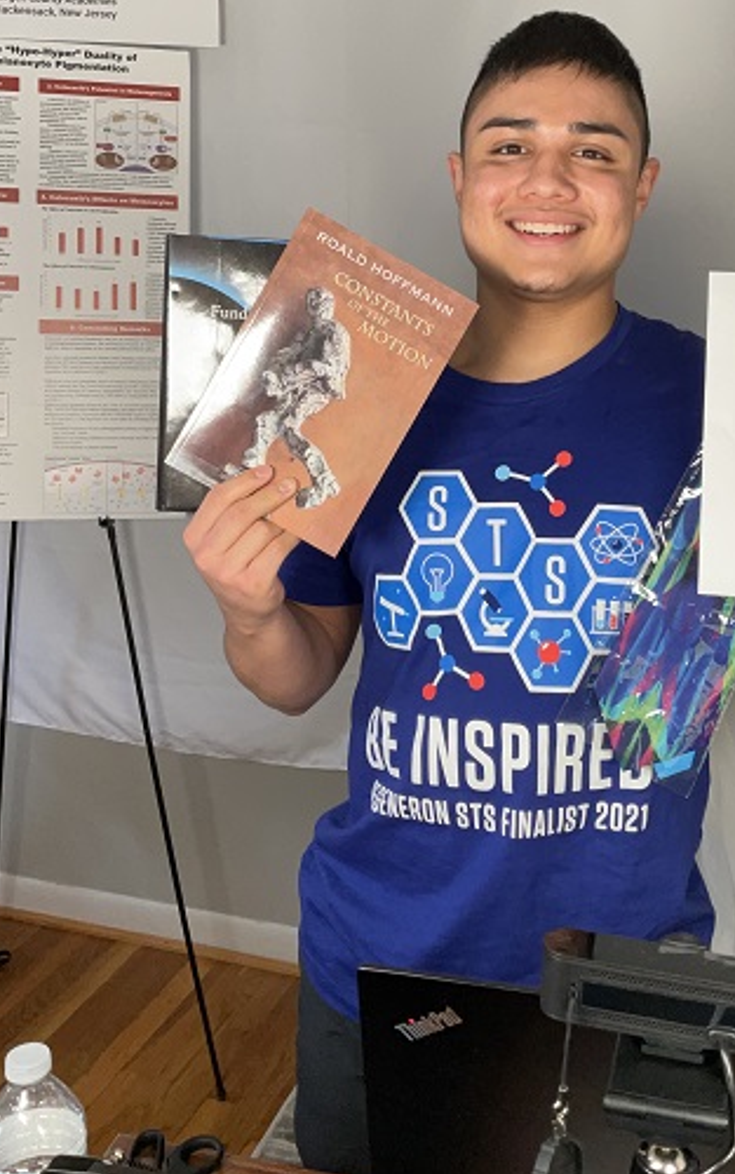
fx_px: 1377
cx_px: 466
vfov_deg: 45.6
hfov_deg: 29.8
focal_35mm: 43
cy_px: 404
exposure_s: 1/60
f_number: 1.8
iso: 80
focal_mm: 3
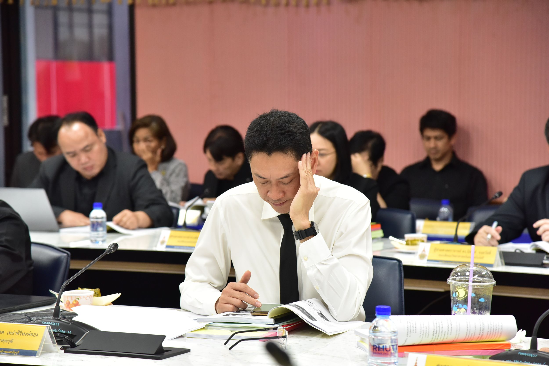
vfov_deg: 11.4
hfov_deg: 17.1
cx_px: 274
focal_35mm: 120
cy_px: 183
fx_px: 1830
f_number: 5.6
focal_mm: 120
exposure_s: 1/160
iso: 2500
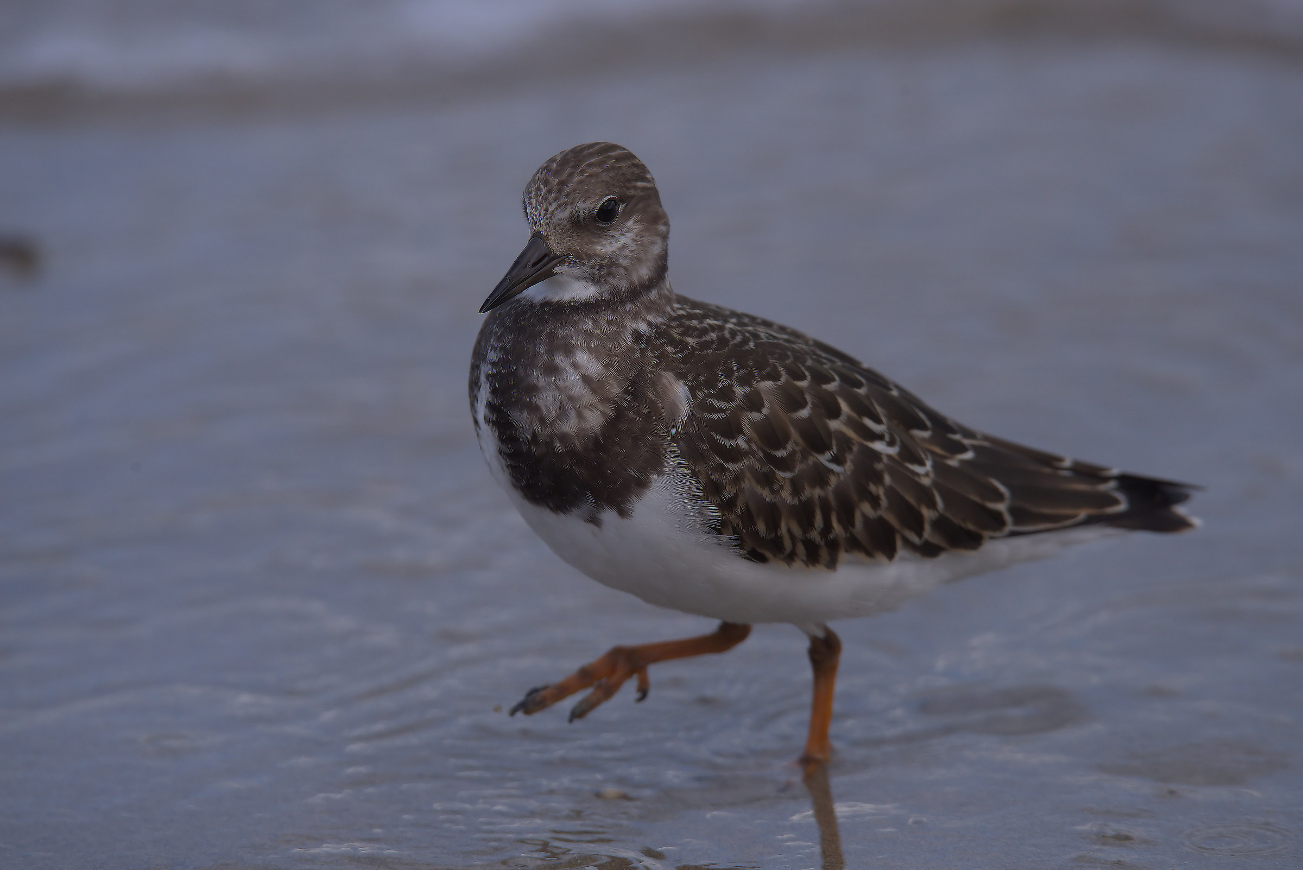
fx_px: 18103
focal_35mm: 500
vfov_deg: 2.8
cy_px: 435
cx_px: 652
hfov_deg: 4.1
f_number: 8
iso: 1000
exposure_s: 1/2000
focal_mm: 500
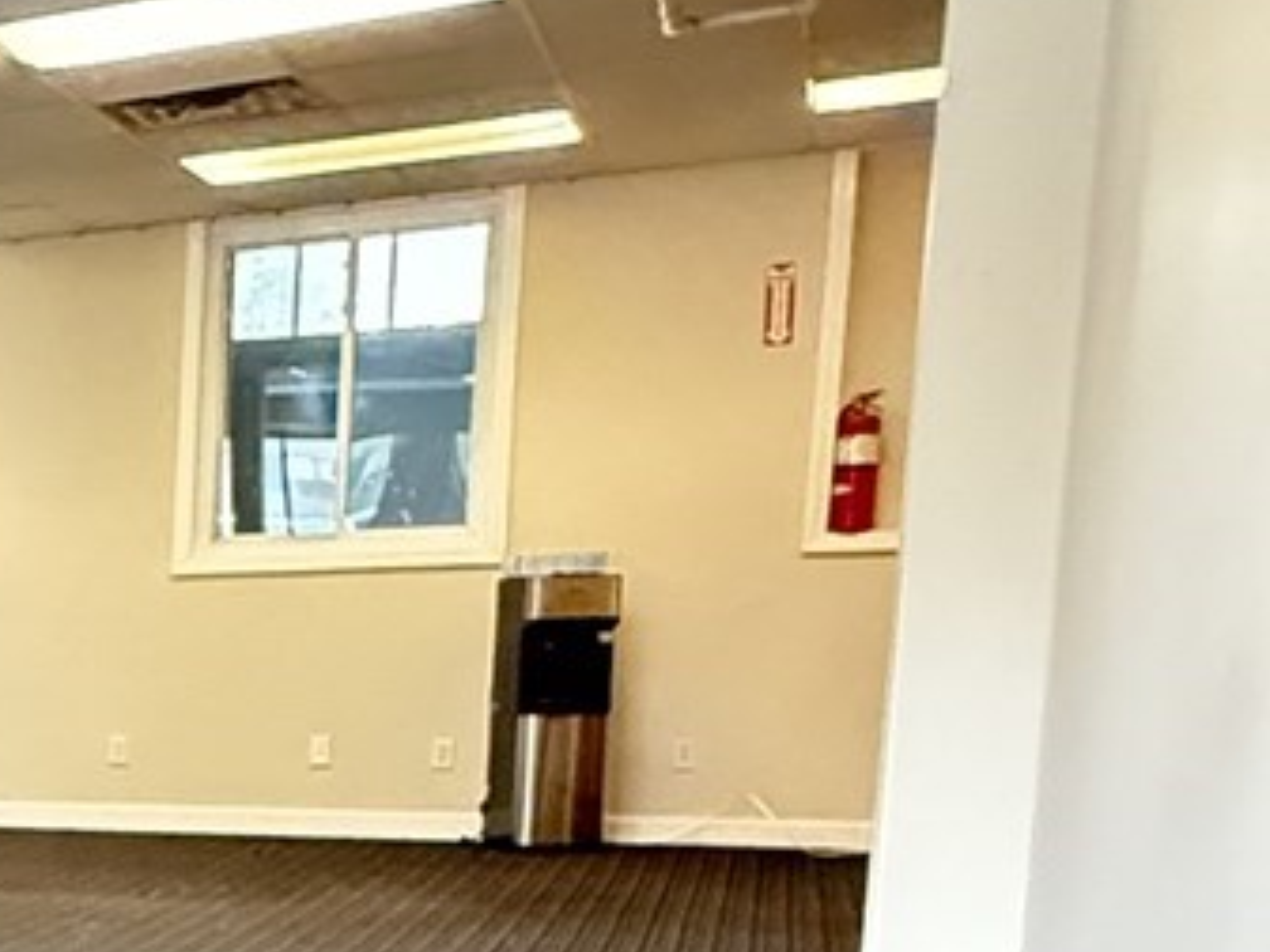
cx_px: -903
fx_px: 2348
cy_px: 971
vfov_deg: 22.0
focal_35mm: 64
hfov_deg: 21.7
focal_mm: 2.22
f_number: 2.2
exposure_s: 1/60
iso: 1000
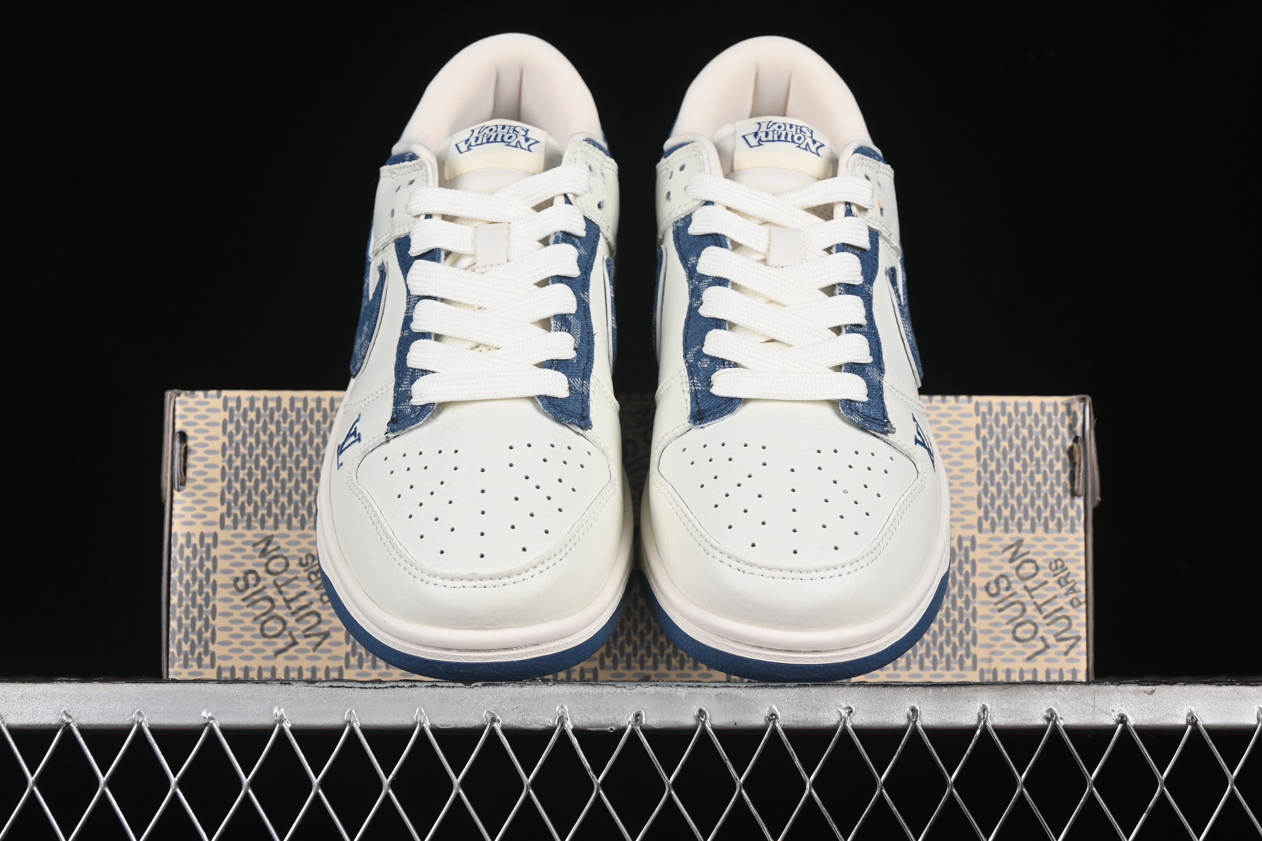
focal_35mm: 75
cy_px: 420
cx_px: 631
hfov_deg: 27.0
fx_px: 2629
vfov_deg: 18.2
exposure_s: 1/80
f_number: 8
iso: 160
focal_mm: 50
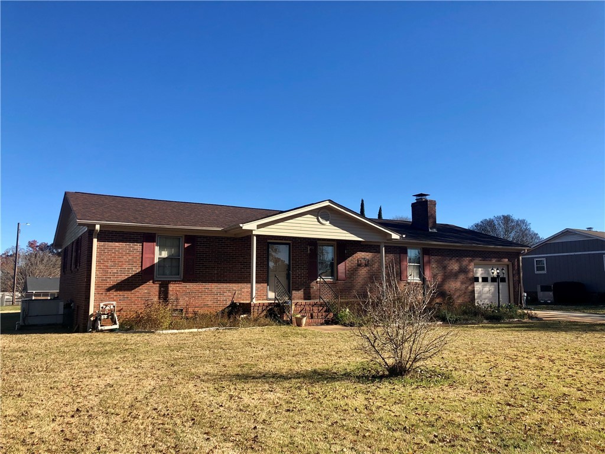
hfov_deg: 63.4
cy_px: 227
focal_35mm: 28
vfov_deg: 49.7
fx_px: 489
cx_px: 302
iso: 20
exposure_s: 1/1517
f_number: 1.8
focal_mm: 4
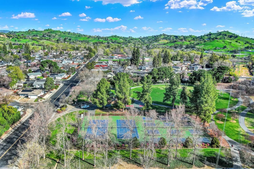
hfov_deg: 63.7
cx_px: 127
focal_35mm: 29
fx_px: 205
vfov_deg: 45.0
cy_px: 84
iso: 100
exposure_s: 1/936
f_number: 2.8
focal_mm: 10.6
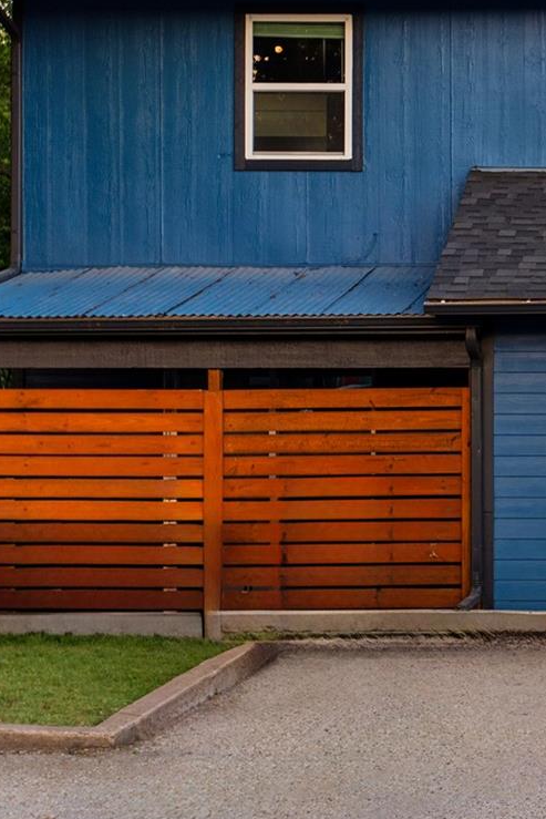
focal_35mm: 97
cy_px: 378
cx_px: 731
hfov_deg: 13.5
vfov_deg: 21.0
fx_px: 2206
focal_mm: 35
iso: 250
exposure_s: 1/100
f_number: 2.8
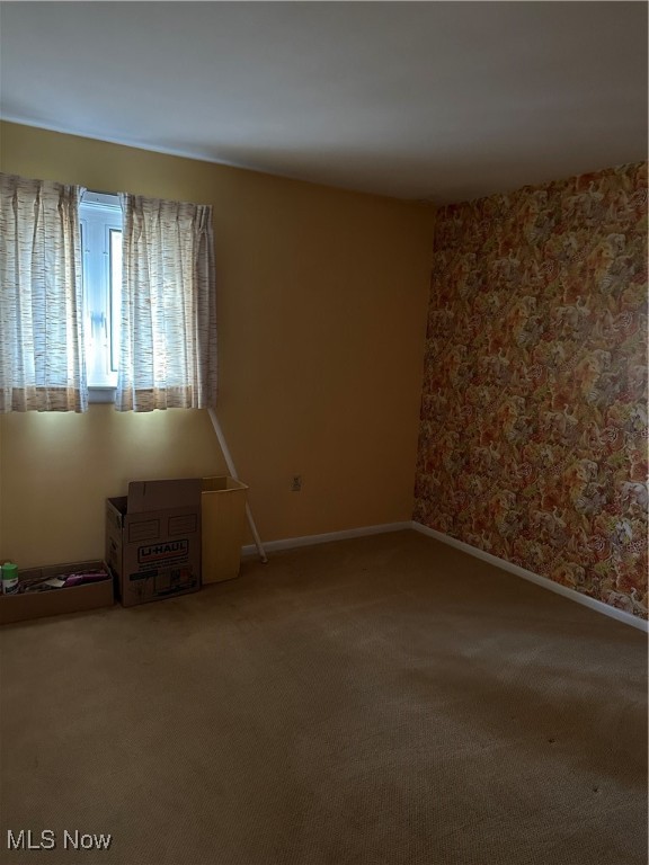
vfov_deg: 71.6
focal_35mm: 24
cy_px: 432
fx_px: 600
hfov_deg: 56.8
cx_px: 324
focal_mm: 6.86
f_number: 1.78
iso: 1000
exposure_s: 1/30
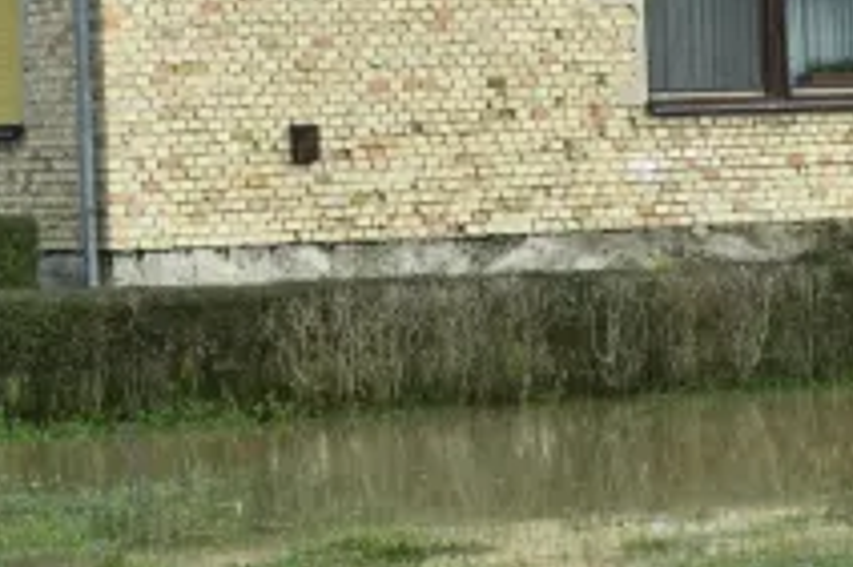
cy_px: -50
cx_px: -72
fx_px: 4333
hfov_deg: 11.1
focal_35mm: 183
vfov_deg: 7.4
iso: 640
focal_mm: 34
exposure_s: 1/500
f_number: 11
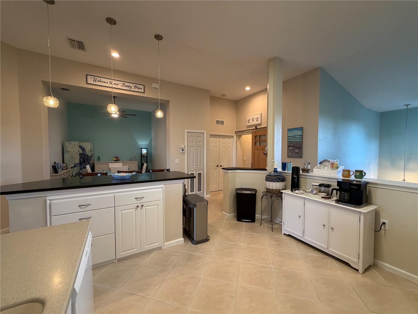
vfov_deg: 85.7
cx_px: 209
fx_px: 169
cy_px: 157
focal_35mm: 14
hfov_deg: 102.1
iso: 250
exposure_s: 1/60
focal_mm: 2.22
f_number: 2.2
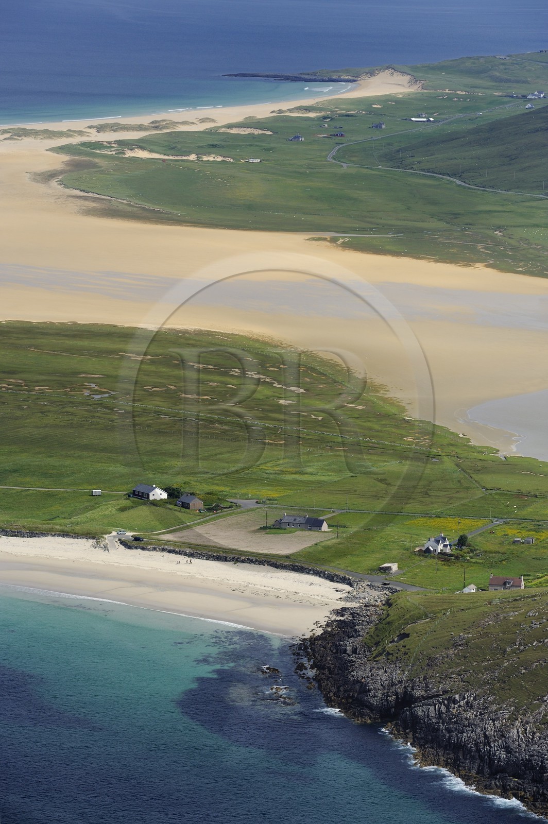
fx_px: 3888
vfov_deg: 12.1
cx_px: 274
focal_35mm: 170
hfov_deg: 8.1
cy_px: 412
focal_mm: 170
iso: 200
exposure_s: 1/800
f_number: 9
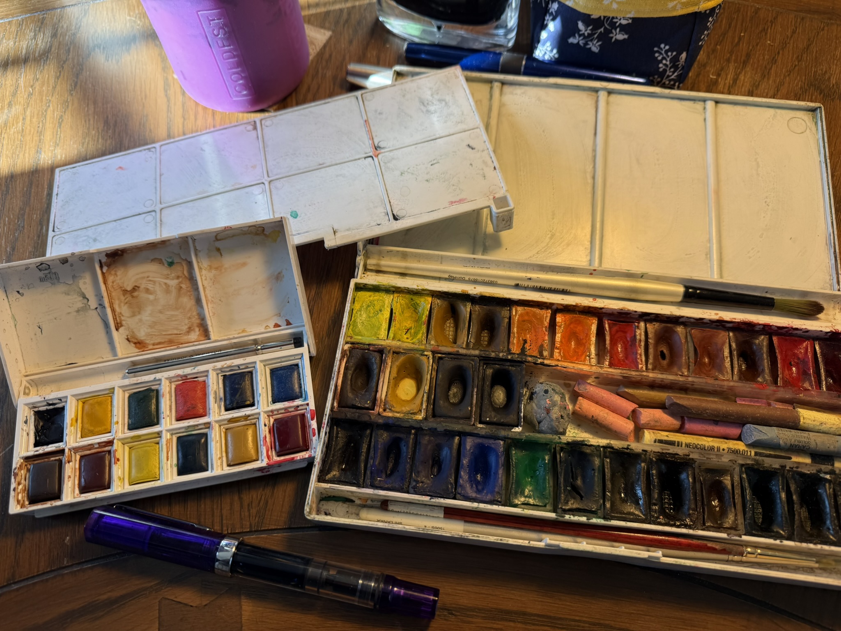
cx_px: 420
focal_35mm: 24
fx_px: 583
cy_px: 316
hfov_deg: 71.6
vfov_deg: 56.8
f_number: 1.78
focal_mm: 6.76
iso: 64
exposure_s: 1/185
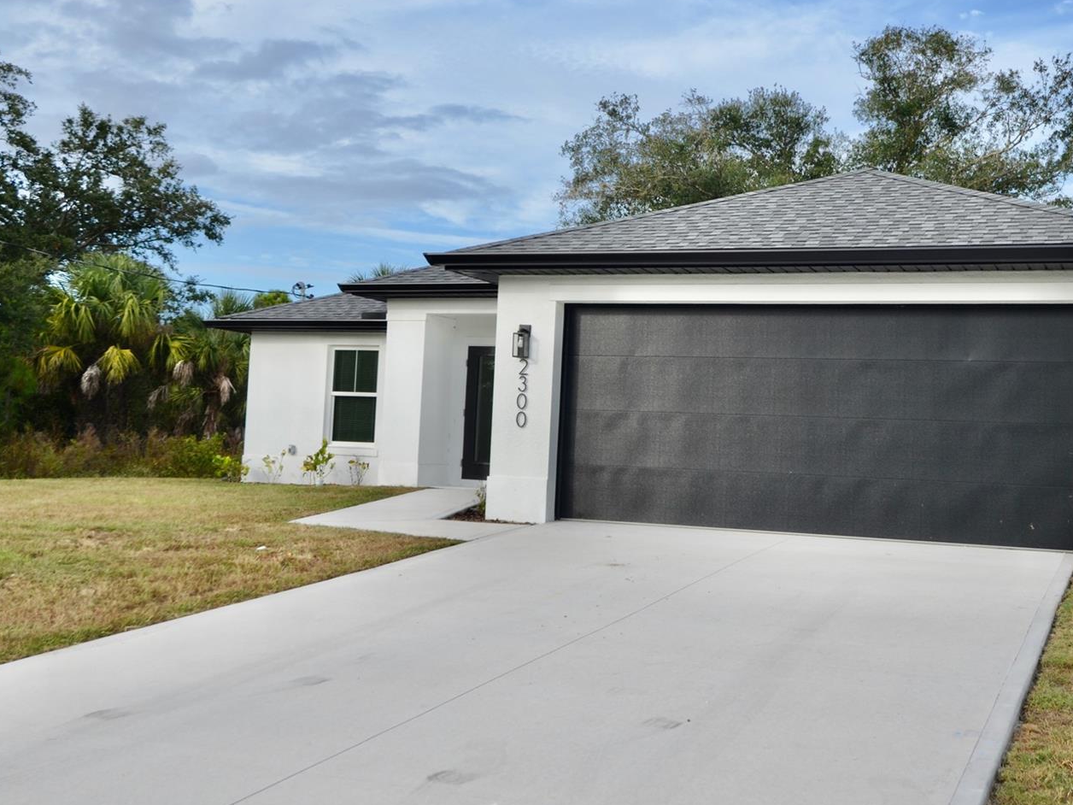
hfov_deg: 42.9
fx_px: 1364
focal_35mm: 44
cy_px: 373
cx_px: 596
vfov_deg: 32.9
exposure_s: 1/250
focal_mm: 24
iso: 140
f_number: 8
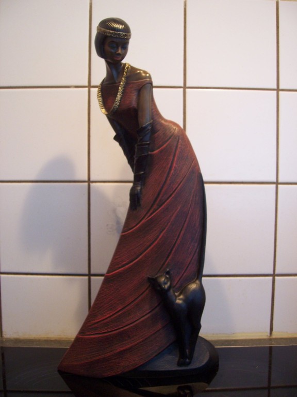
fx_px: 412
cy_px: 198
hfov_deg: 39.7
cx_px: 148
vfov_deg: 51.4
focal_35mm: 36
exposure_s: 1/3
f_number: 3
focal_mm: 6
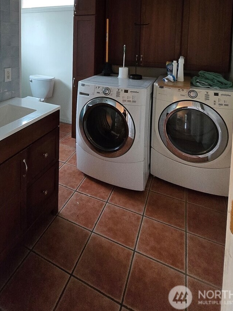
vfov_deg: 67.3
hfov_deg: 60.0
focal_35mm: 22
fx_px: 197
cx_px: 83
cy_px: 51
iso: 640
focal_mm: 1.7
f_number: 2.2
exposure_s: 1/60
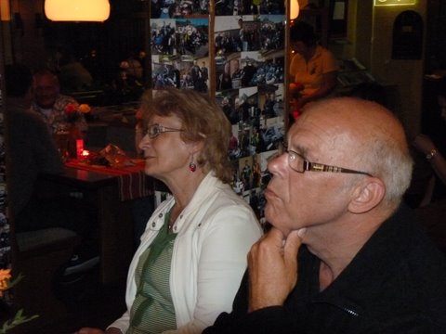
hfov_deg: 30.7
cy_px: 167
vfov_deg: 23.3
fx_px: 812
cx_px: 223
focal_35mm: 63
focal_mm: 11.1
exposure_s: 1/15
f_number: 3.4
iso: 800
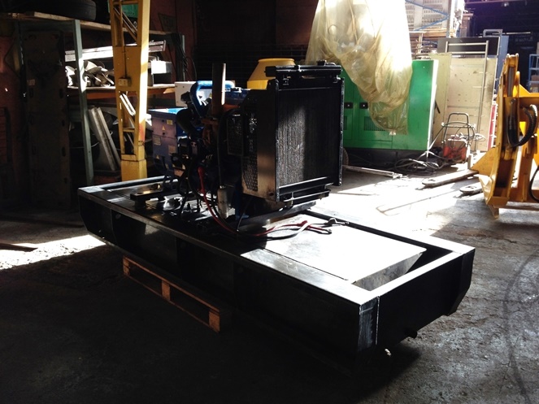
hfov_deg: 52.6
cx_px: 270
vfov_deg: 40.7
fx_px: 545
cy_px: 202
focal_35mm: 35
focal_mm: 4.28
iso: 64
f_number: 2.4
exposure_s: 1/120
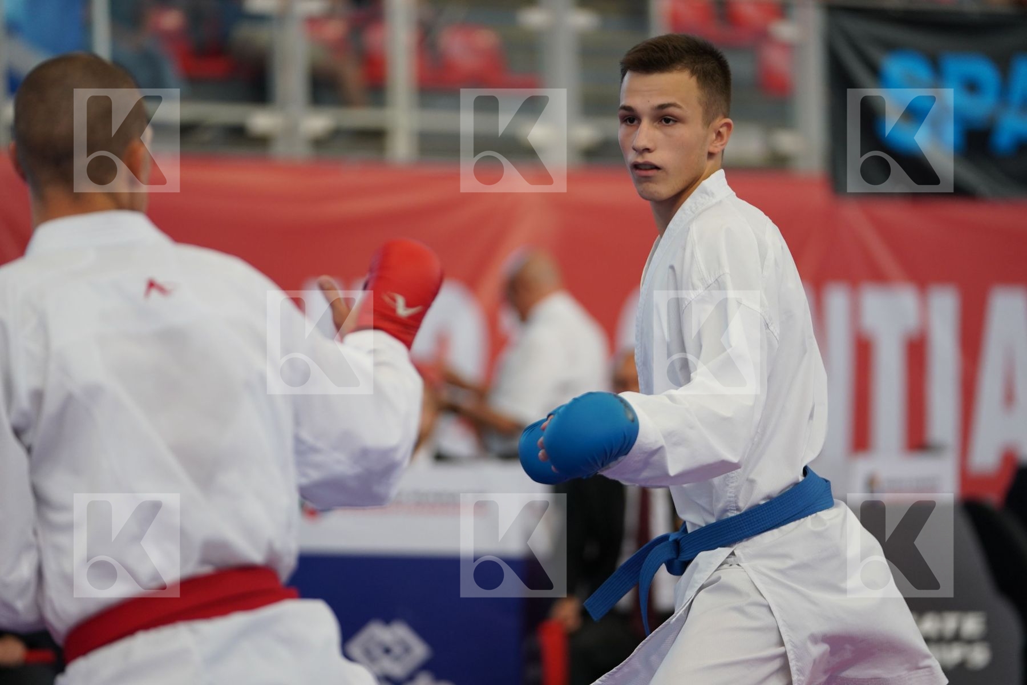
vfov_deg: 8.0
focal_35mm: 171
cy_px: 342
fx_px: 4878
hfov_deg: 12.0
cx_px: 514
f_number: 2.8
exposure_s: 1/1000
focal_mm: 171
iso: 1250
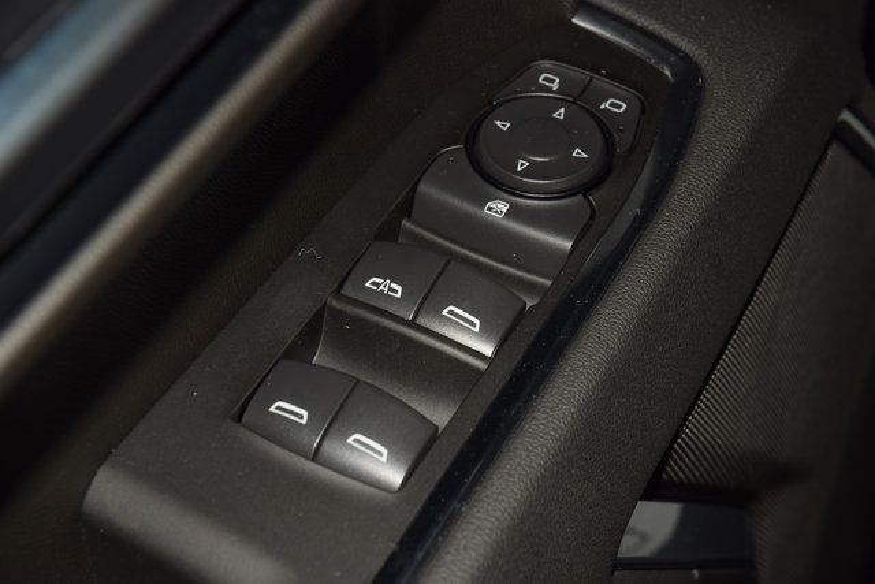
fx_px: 2552
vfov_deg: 13.0
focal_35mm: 105
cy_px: 292
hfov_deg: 19.5
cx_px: 438
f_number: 8
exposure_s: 1/125
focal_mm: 70
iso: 100
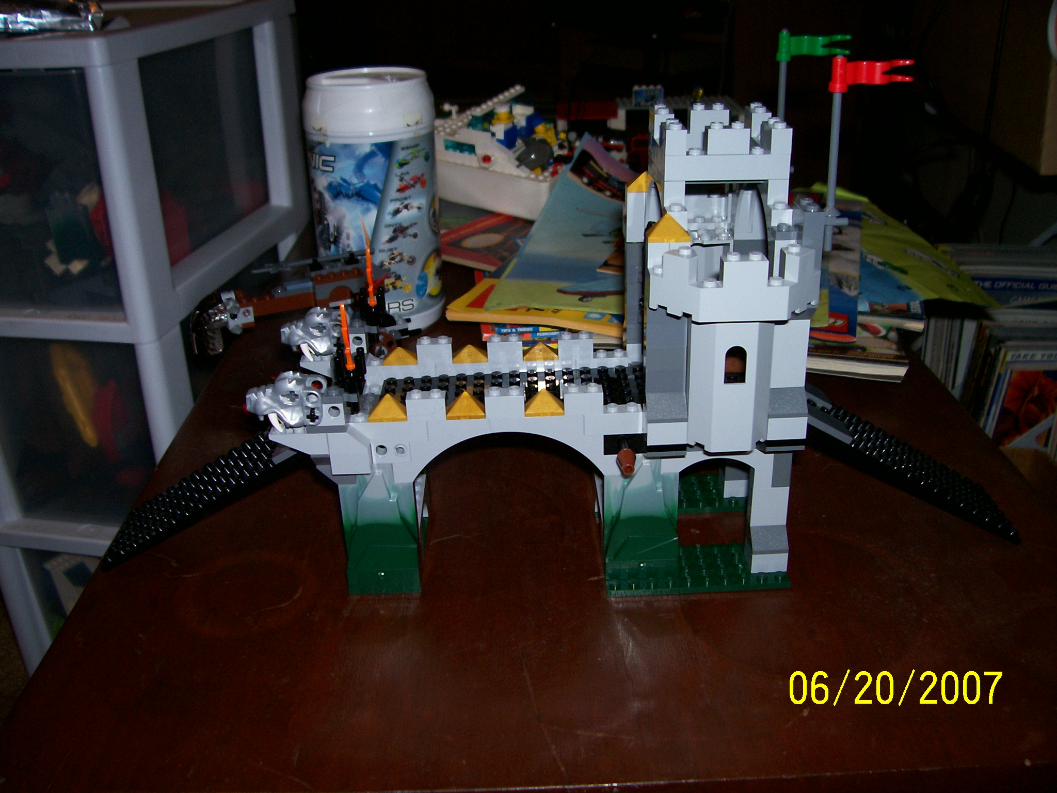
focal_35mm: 34
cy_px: 396
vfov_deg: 41.8
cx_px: 528
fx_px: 1038
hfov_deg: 54.0
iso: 80
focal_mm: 5.6
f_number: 2.7
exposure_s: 1/64
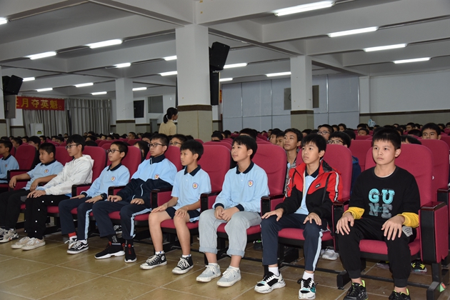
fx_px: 469
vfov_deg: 35.5
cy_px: 150
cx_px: 225
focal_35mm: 38
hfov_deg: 51.3
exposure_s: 1/60
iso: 720
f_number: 4
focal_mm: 25
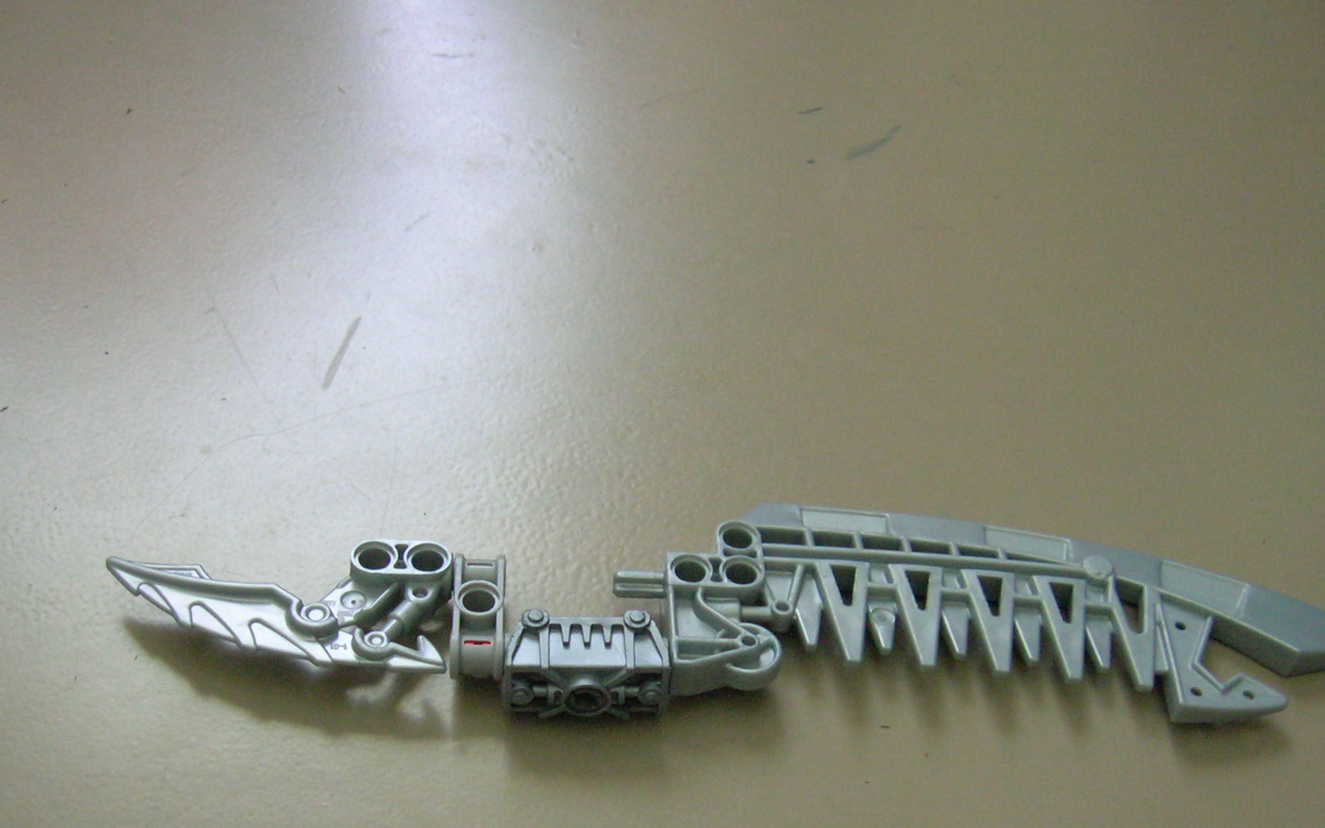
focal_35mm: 45
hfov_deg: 44.4
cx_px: 675
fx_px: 1625
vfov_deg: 28.2
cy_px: 611
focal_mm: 5.7
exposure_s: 1/1.9
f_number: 2.9
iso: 200
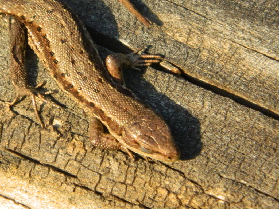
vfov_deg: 3.5
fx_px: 3433
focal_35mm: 426
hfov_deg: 4.7
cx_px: 69
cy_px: 67
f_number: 5.6
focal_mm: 50
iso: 400
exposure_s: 1/400
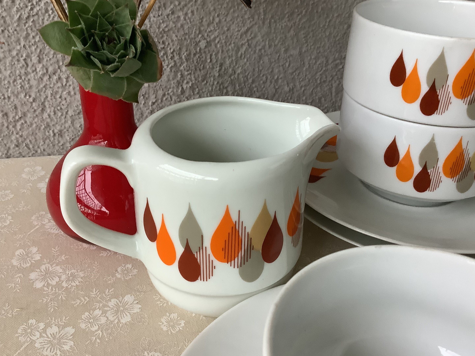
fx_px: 480
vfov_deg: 40.7
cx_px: 232
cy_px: 174
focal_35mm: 35
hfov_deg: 52.6
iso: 200
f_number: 2.4
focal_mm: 3.3
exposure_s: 1/60
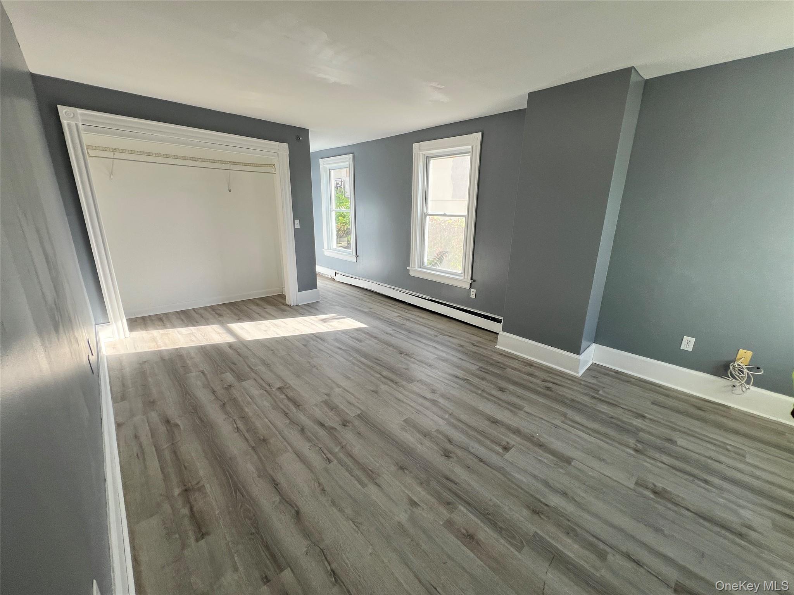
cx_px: 397
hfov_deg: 106.2
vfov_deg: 89.9
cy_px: 298
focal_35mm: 13
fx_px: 298
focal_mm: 1.57
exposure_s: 1/144
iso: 32
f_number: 1.8
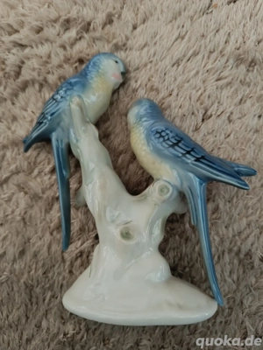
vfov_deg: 71.6
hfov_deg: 56.8
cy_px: 175
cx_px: 132
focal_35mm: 24
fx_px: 243
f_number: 1.88
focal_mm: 5.59
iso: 1610
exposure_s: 1/25
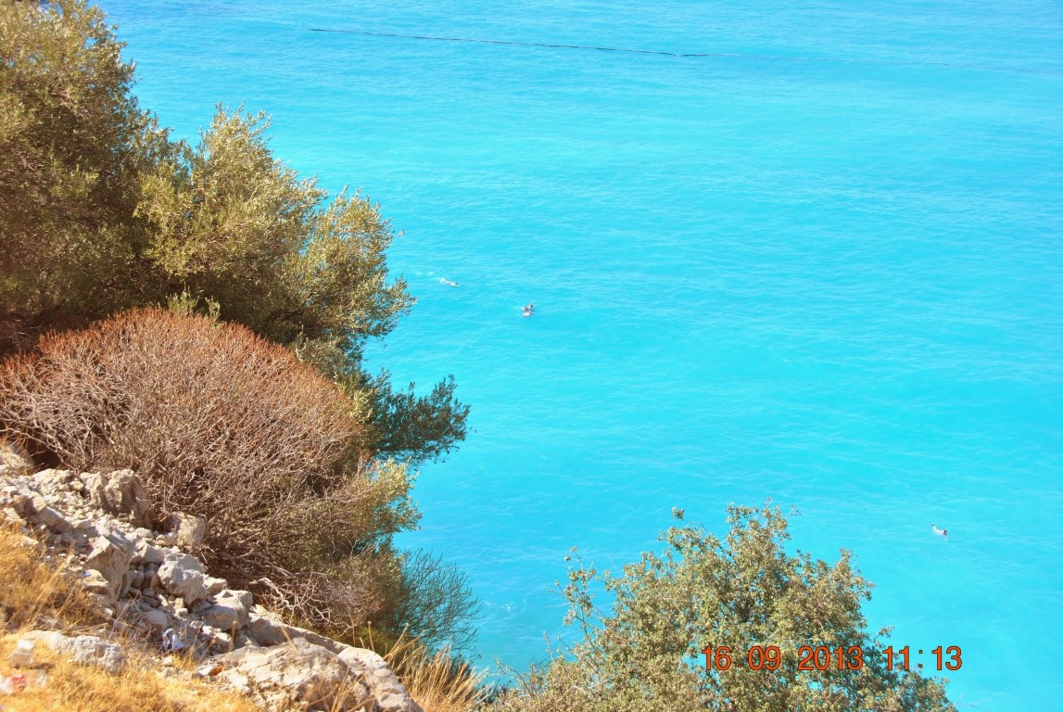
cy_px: 356
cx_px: 532
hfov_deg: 33.4
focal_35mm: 60
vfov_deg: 22.7
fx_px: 1774
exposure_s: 1/200
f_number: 7.1
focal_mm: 40
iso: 100
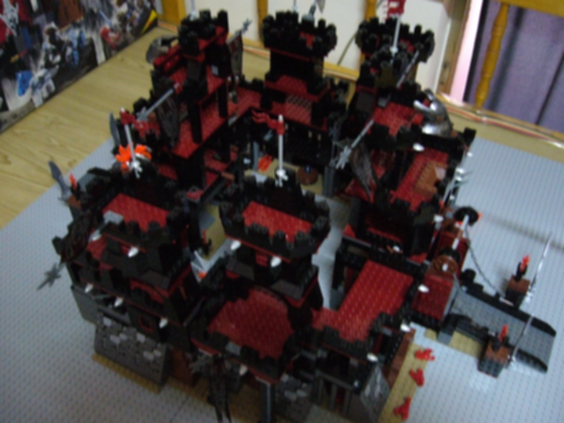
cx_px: 282
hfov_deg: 52.6
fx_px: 570
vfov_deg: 40.7
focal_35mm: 35
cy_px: 212
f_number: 2.8
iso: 400
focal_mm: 5.8
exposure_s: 1/8
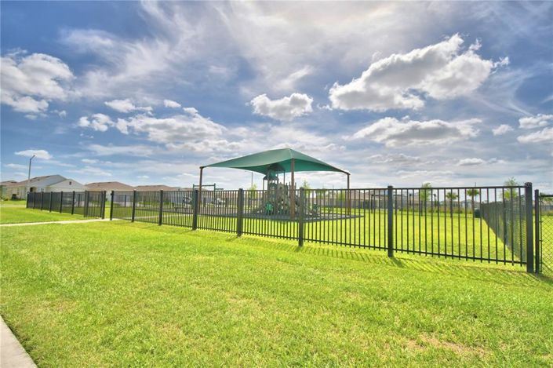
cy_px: 184
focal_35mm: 17
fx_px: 261
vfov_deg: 70.4
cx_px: 276
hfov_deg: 93.3
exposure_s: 1/2000
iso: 100
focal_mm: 11.5
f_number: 4.8
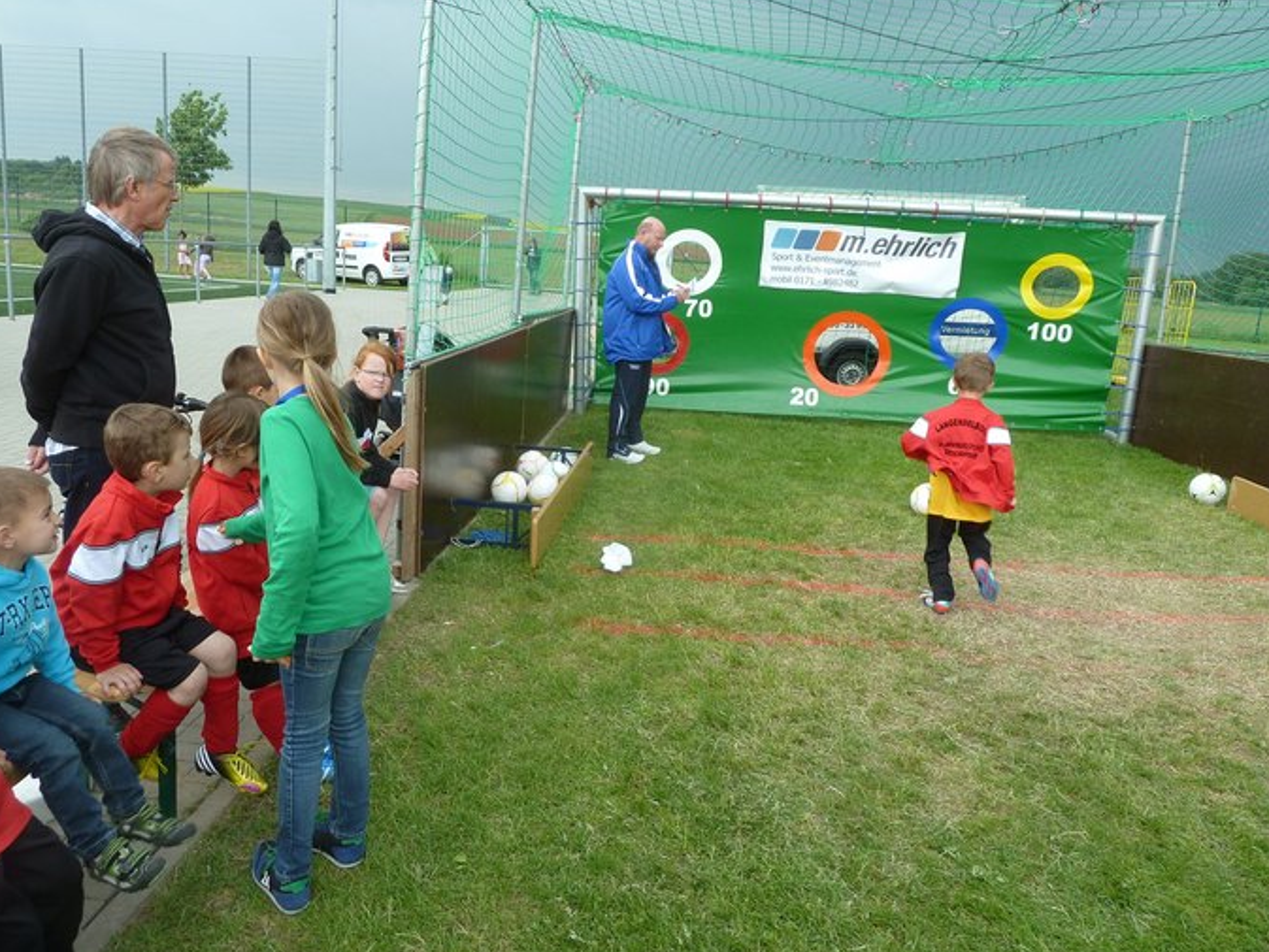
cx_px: 618
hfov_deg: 67.3
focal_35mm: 26
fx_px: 953
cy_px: 472
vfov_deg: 53.1
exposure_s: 1/100
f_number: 4
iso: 80
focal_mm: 4.1
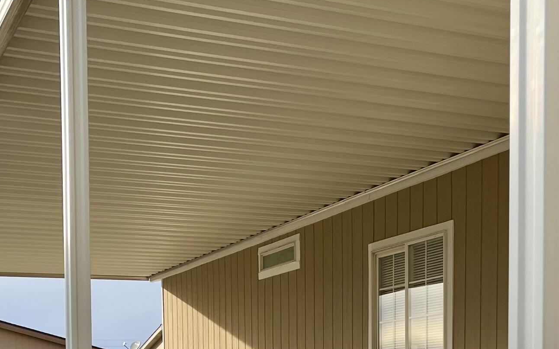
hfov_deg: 31.9
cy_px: 446
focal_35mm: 64
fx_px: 975
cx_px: 331
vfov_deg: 18.9
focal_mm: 5.1
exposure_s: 1/1802
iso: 50
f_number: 1.6
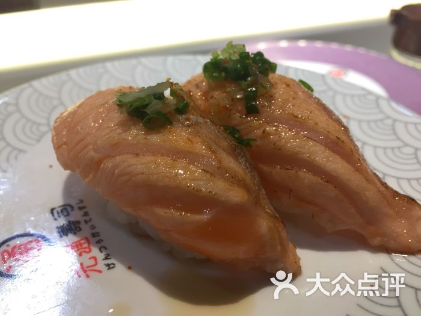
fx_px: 353
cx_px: 210
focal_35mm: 29
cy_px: 158
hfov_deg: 61.7
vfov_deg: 48.2
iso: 32
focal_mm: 4.15
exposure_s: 1/33
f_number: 2.2
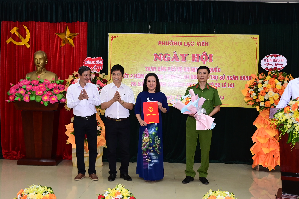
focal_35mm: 45
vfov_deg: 29.9
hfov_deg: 43.6
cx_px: 150
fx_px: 374
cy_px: 100
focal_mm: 30
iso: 1250
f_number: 5.6
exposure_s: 1/200
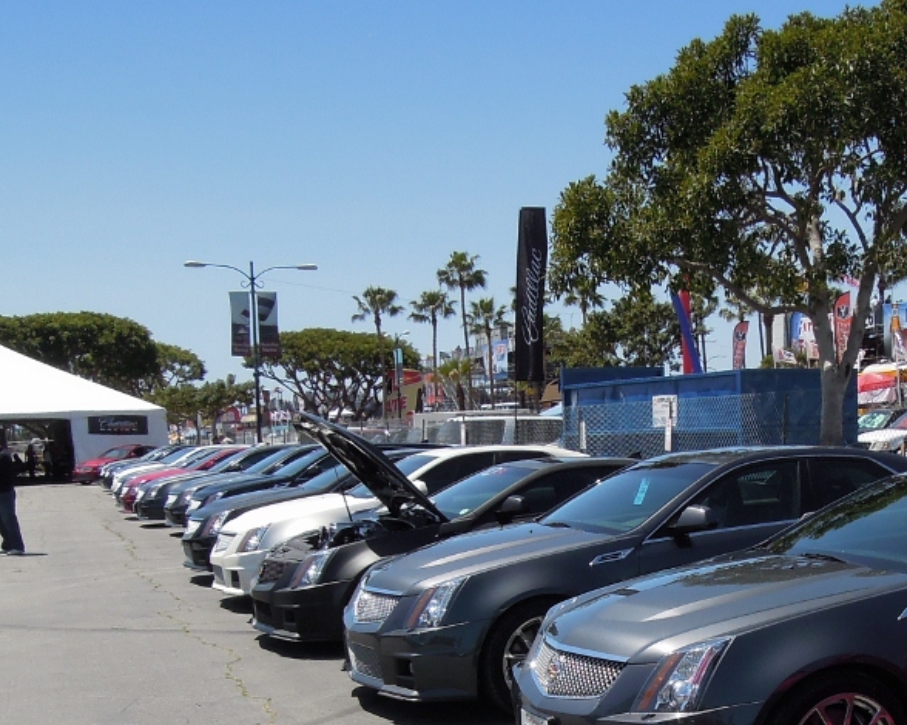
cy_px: 609
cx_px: 597
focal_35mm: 51
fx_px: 1369
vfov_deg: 28.8
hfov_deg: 36.3
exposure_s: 1/1600
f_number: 4
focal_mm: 4.3
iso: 160
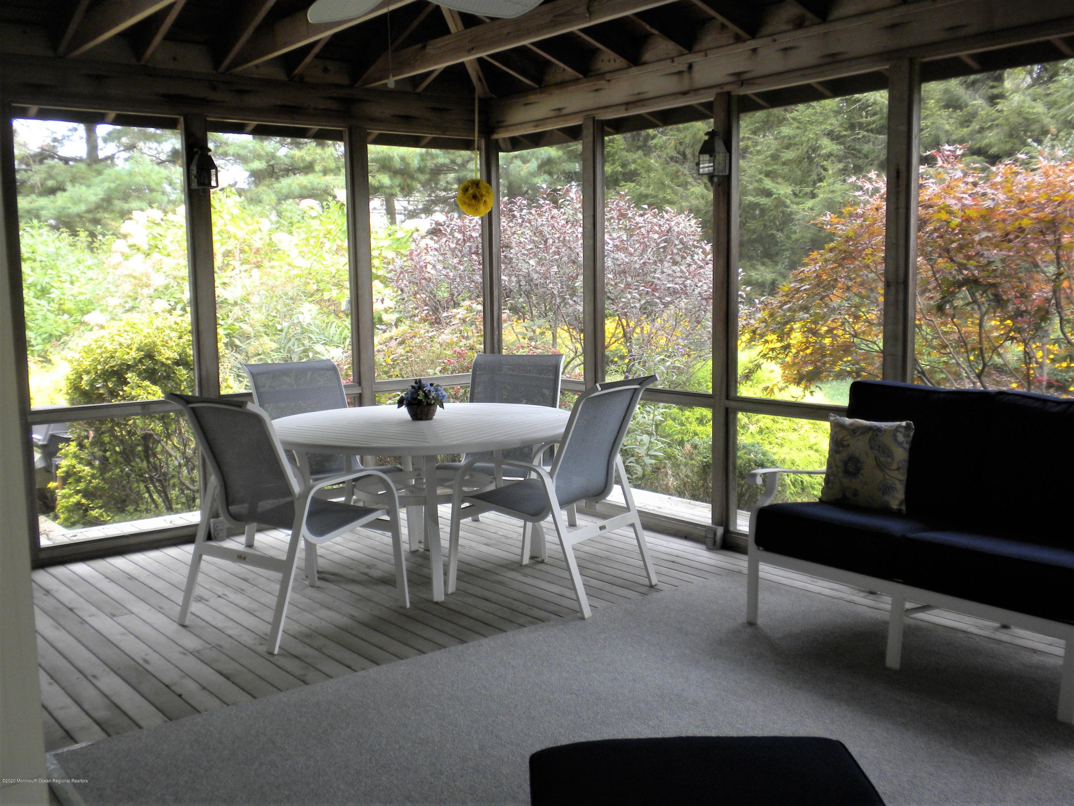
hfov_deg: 50.1
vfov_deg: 38.7
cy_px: 403
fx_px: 1148
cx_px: 537
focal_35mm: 37
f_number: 3.5
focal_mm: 6.6
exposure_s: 1/59.7
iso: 106
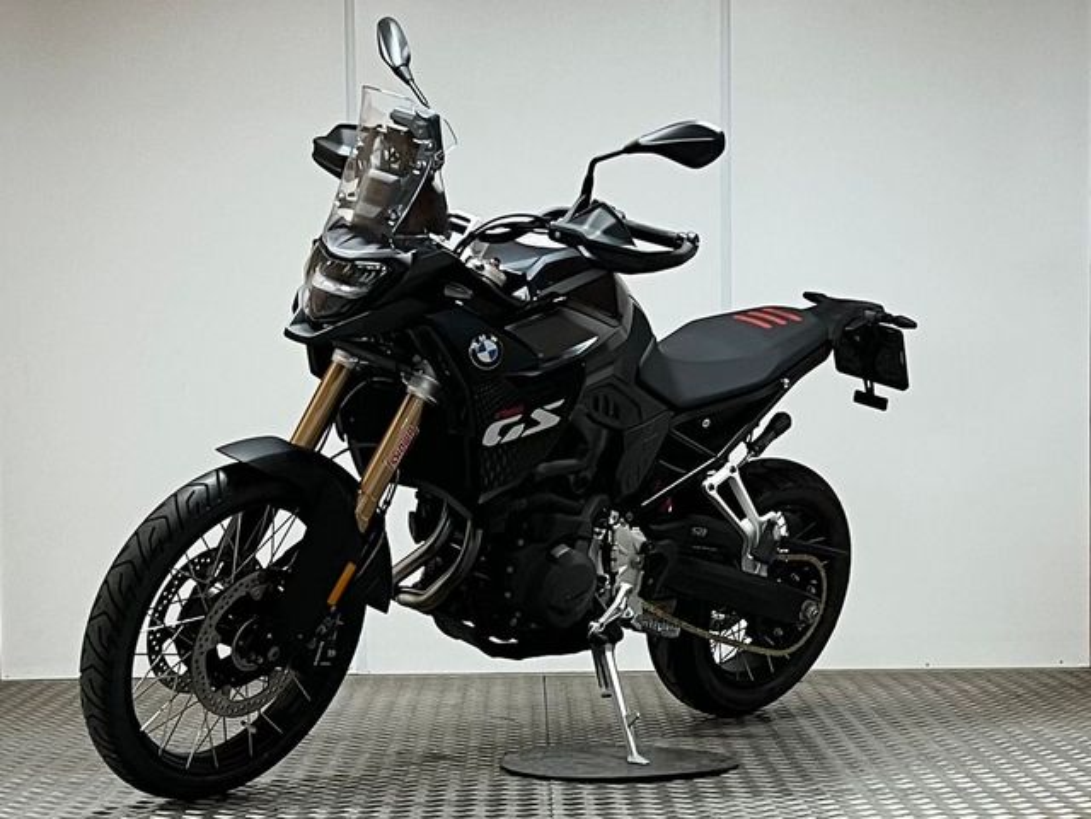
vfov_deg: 53.1
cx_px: 546
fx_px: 819
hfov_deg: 67.3
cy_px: 410
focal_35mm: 26
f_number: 1.5
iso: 80
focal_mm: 5.7
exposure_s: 1/50
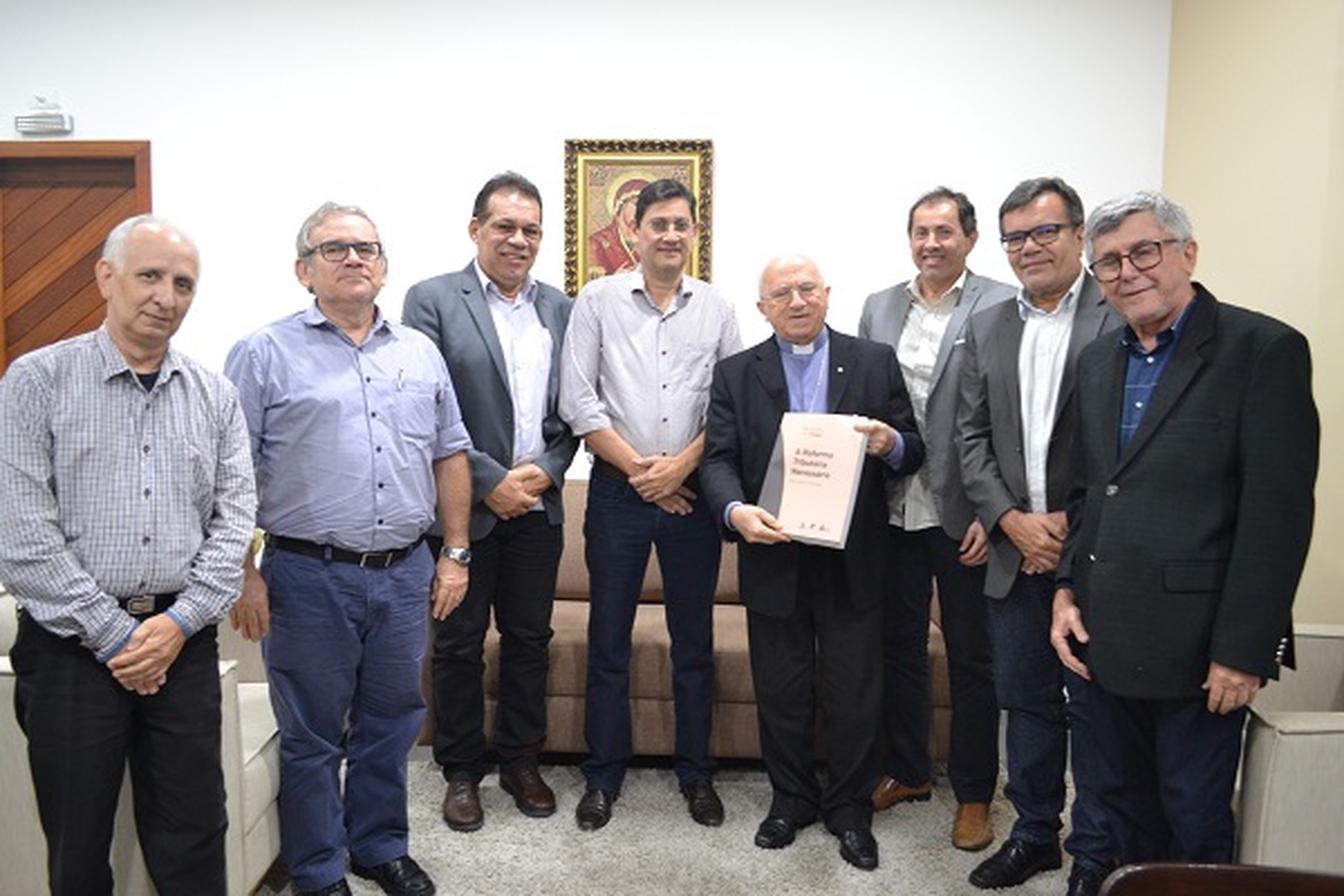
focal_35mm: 30
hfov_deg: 61.9
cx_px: 672
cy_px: 448
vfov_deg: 43.6
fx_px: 1120
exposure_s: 1/15
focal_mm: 20
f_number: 3.8
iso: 1000
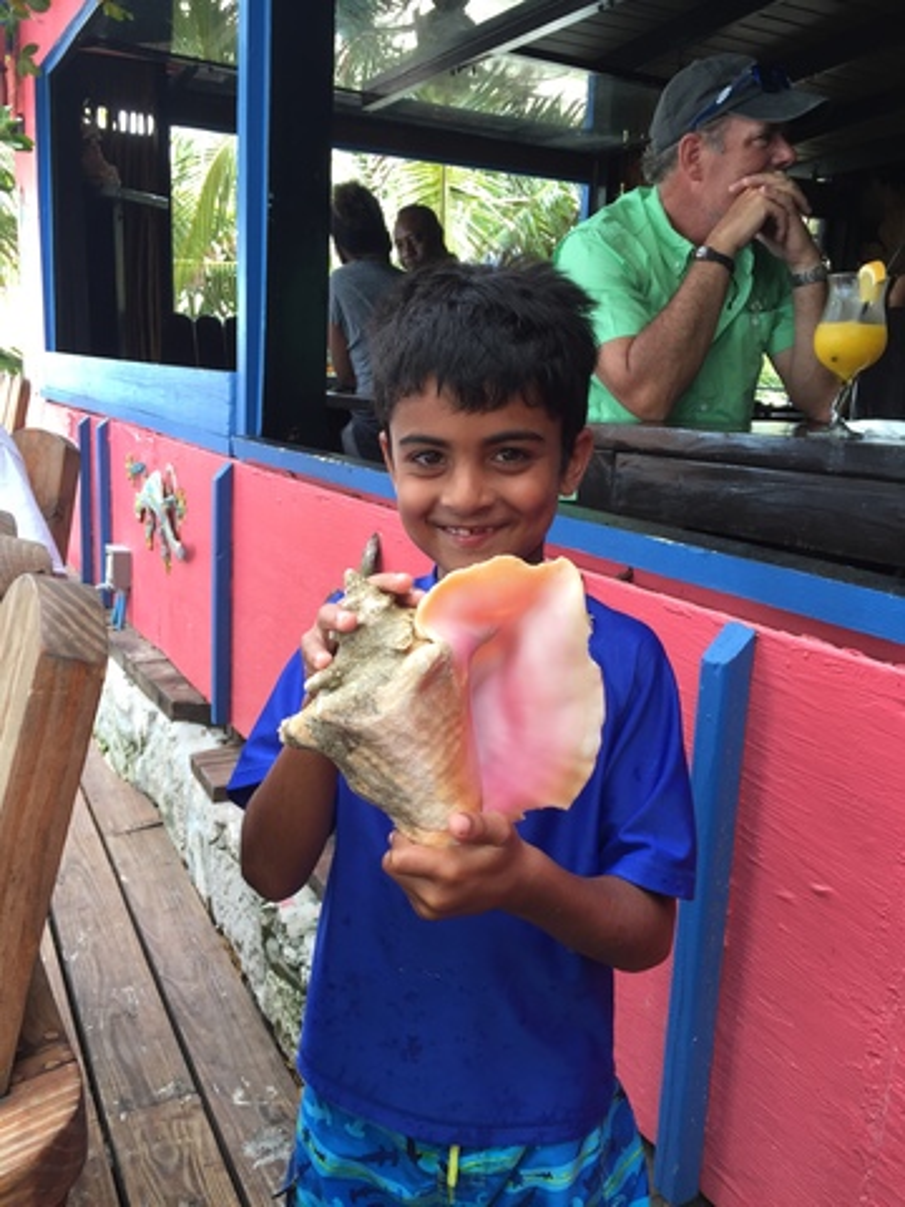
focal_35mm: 29
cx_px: 452
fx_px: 1011
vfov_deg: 61.7
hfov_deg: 48.2
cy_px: 604
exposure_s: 1/60
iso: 32
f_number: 2.2
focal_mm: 4.15
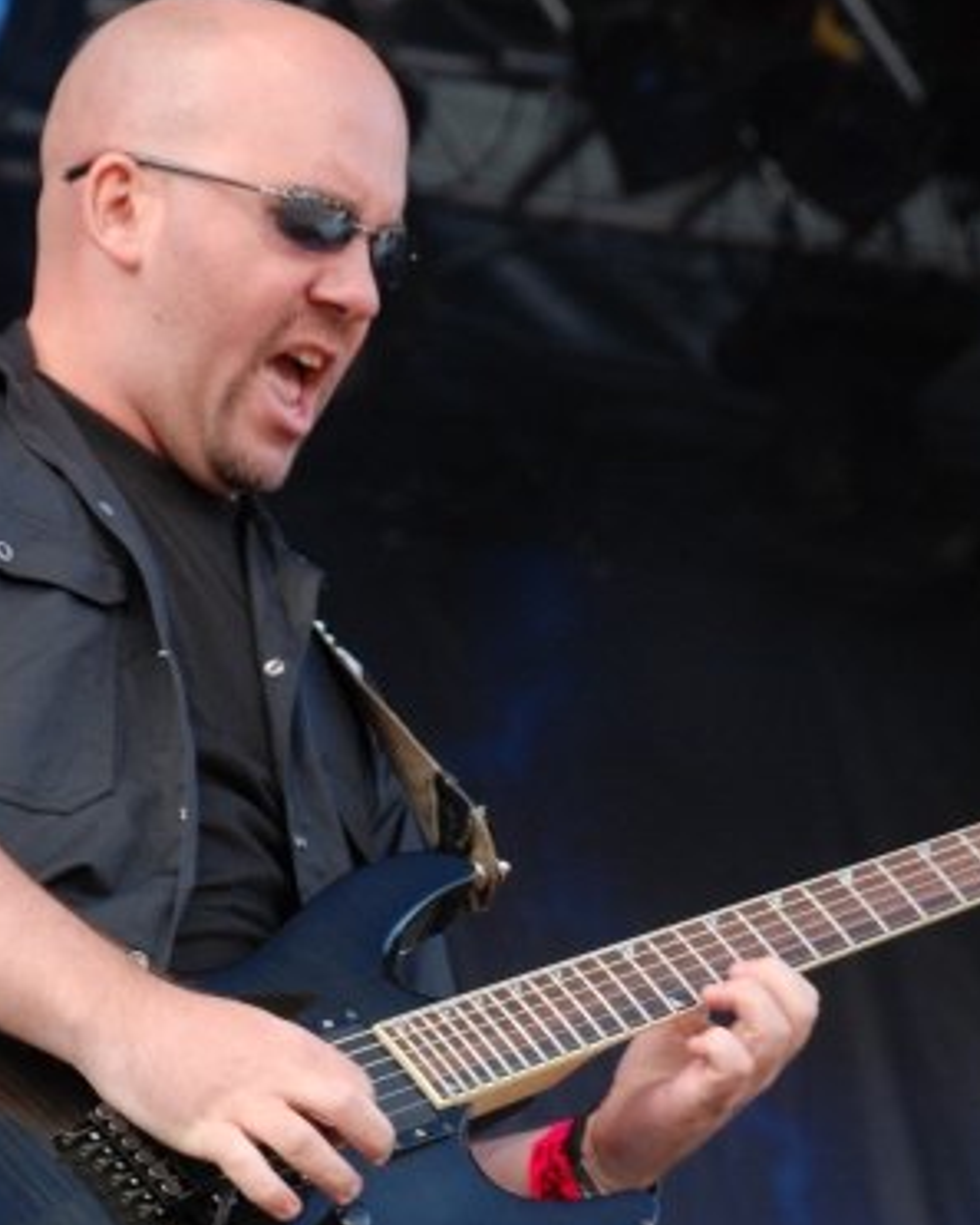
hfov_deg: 6.6
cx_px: 241
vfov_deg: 8.2
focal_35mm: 235
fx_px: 8516
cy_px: 1106
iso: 400
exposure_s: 1/80
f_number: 5.6
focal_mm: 80
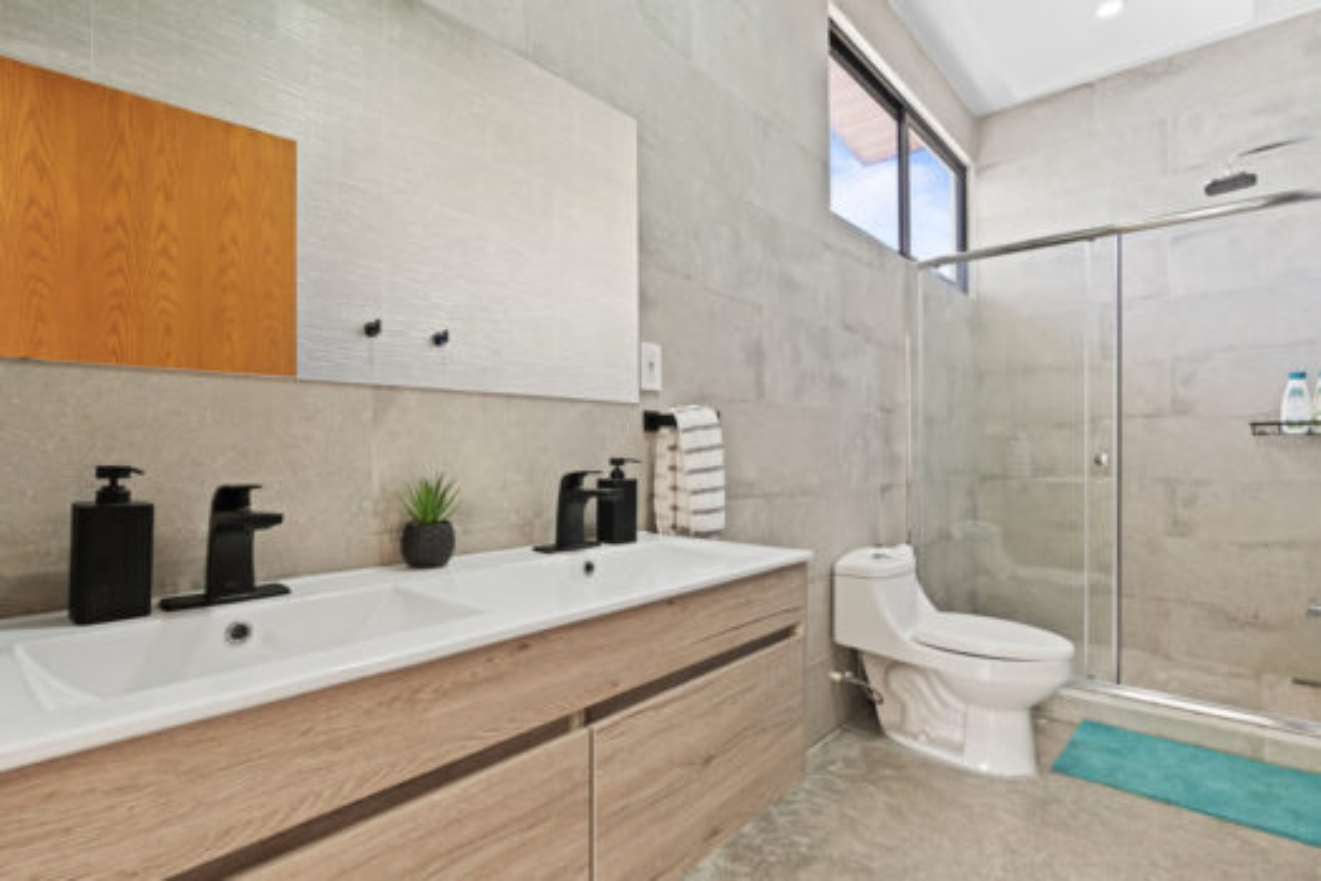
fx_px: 587
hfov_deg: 96.7
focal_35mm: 16
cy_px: 440
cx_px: 660
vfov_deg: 73.7
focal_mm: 16
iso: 100
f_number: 8
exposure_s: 1.6
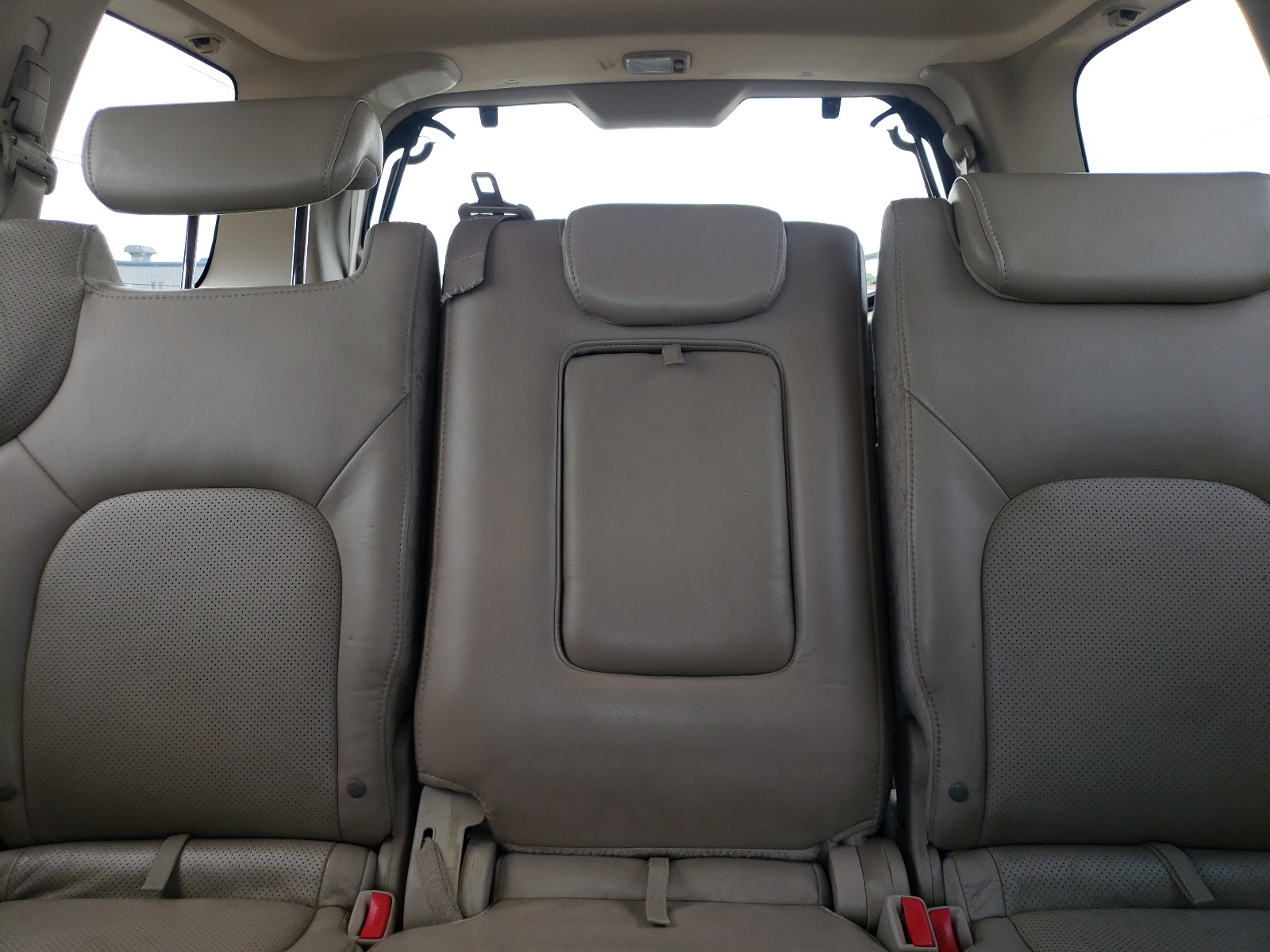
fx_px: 954
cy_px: 476
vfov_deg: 53.1
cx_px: 635
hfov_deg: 67.3
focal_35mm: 26
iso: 50
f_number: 1.5
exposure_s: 1/127
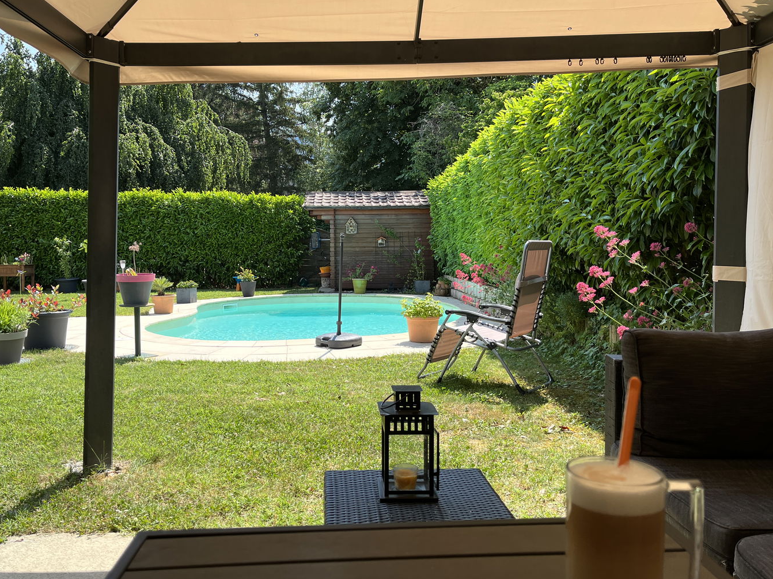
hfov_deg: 58.3
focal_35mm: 31
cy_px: 270
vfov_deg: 45.4
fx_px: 692
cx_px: 353
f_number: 1.6
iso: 50
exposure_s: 1/1199
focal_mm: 5.1
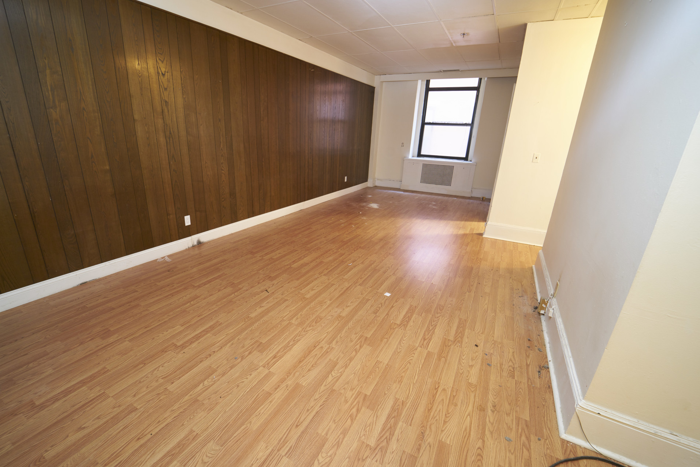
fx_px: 292
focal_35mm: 15
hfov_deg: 100.3
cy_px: 237
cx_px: 328
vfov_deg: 77.3
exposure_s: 1.6
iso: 100
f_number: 7.1
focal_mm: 14
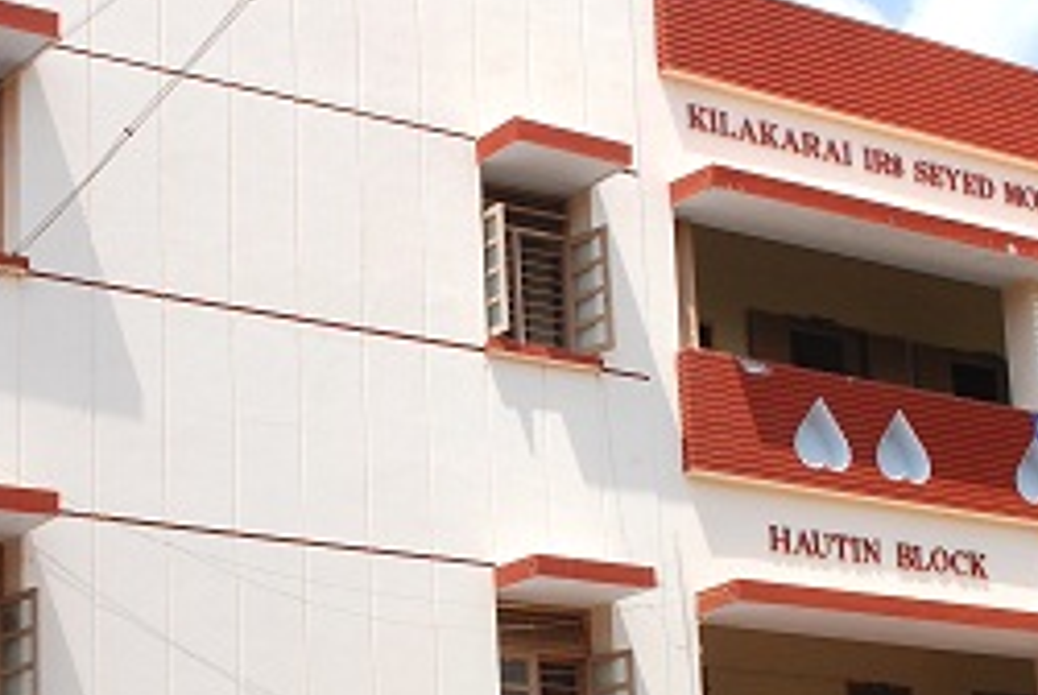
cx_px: 409
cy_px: 598
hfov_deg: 23.6
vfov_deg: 15.8
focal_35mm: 86
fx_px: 2483
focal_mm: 24
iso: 160
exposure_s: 1/80
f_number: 13
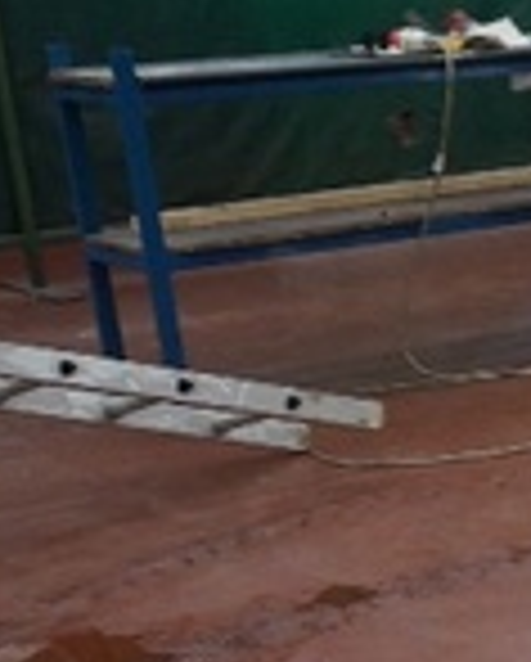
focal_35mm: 110
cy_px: 455
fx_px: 2156
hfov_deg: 10.5
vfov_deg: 17.4
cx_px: 1526
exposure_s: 1/160
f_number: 4
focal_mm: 16
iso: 1250
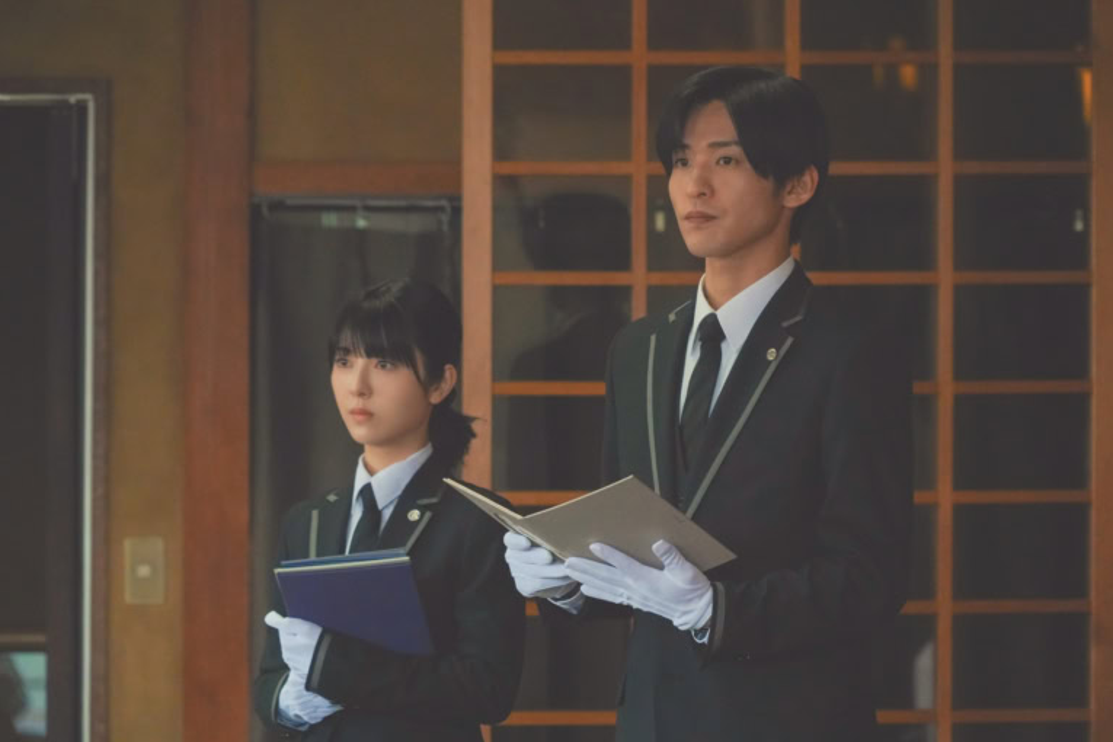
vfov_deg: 5.7
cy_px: 371
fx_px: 7450
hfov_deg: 8.5
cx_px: 557
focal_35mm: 241
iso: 3200
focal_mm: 240
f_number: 8
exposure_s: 1/100
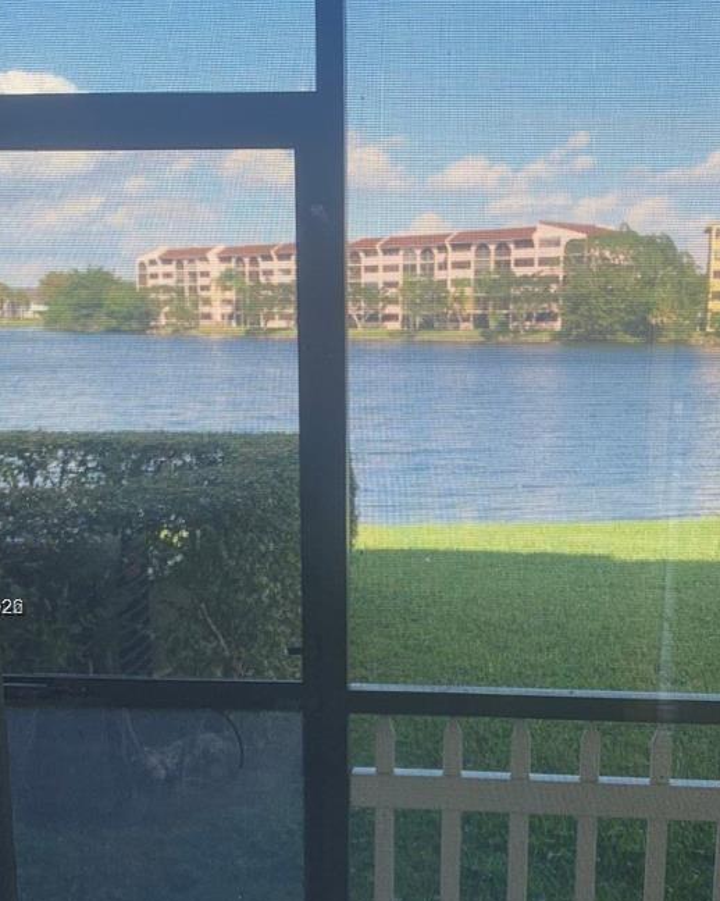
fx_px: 1253
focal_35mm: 47
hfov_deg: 32.1
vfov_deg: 39.0
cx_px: 392
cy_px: 609
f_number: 1.8
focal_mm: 4.25
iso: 25
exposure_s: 1/375
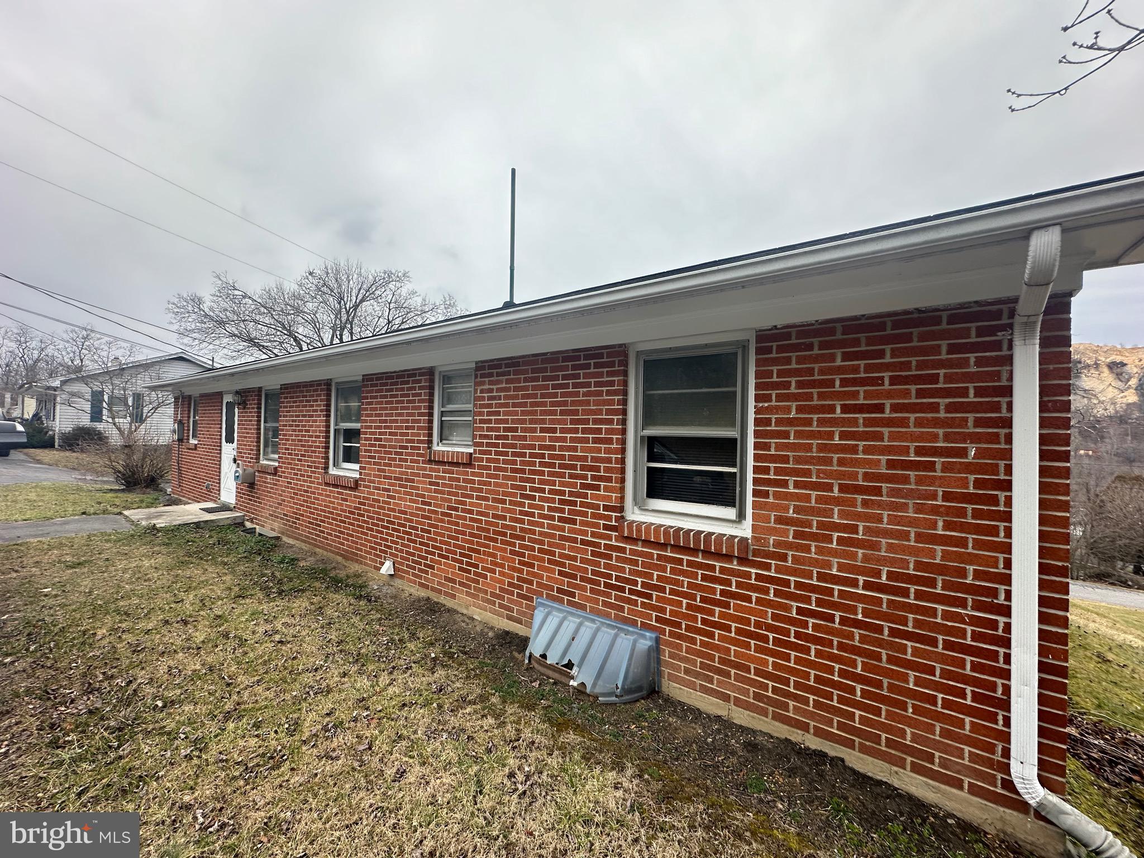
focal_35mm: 14
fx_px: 463
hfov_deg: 102.1
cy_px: 429
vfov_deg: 85.7
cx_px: 572
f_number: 2.2
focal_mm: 2.22
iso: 40
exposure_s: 1/412
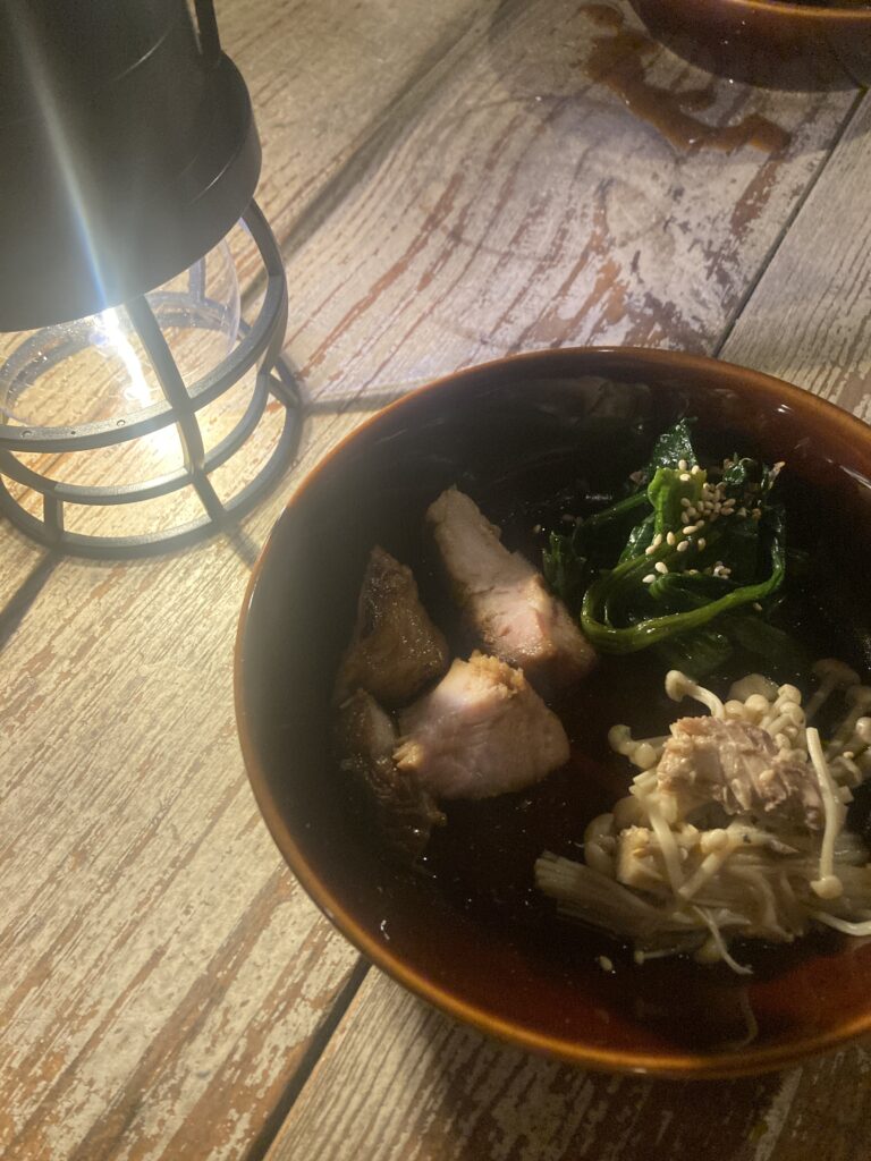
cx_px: 436
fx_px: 939
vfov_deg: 63.4
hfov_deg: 49.7
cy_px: 580
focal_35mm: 28
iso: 320
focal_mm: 3.99
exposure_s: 1/50
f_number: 1.8
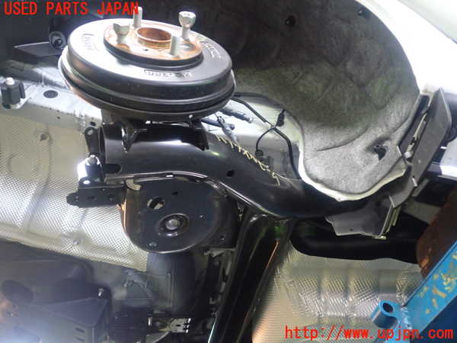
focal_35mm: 30
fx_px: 396
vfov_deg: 46.8
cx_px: 228
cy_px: 172
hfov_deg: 60.0
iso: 640
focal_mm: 5.4
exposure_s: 1/30
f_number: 2.3
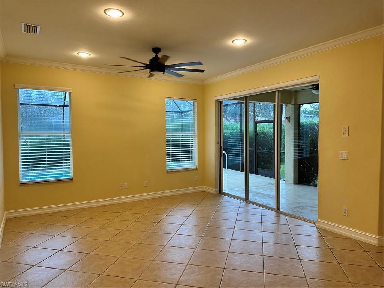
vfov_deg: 56.8
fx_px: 266
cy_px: 144
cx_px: 192
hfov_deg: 71.6
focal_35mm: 24
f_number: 1.78
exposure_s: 1/120
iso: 160
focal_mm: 6.86
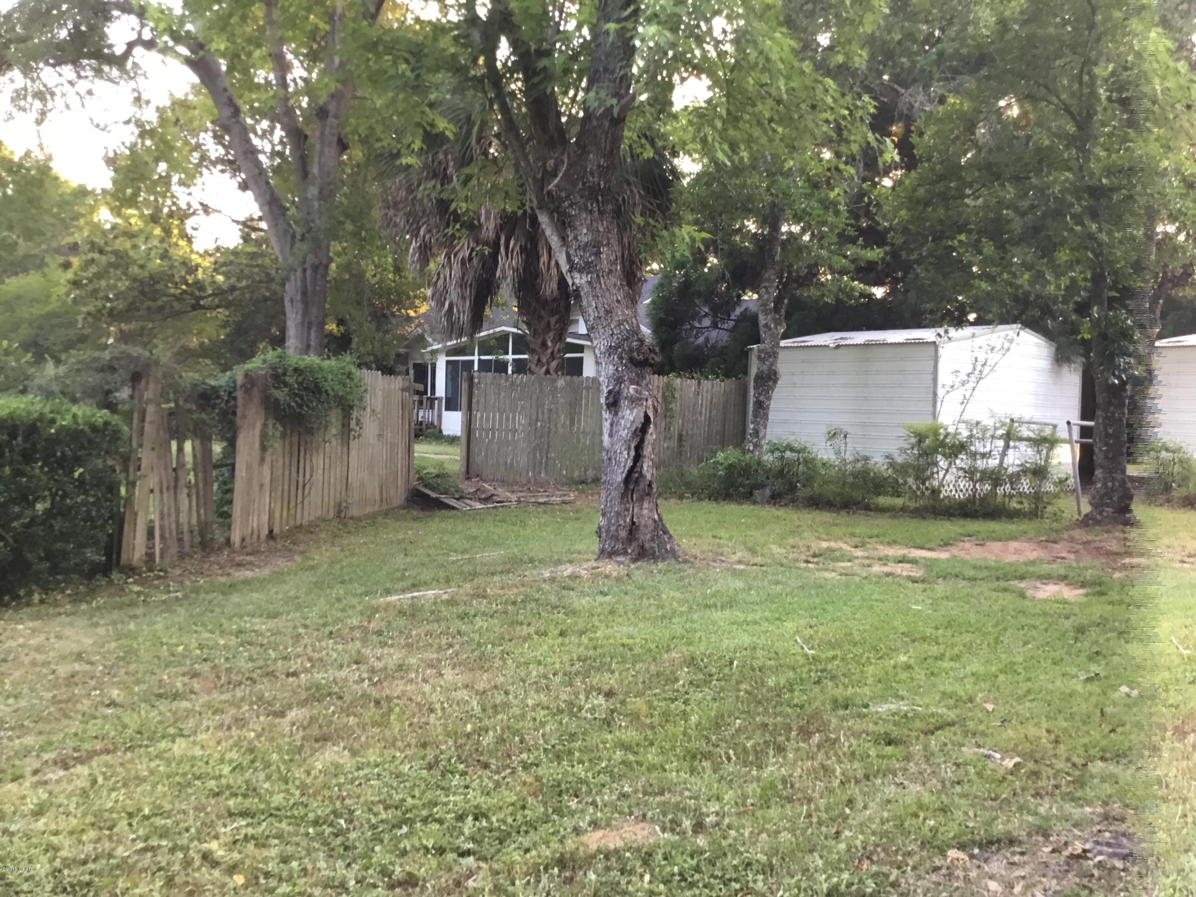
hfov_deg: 58.4
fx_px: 1071
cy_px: 448
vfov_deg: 45.4
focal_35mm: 31
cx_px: 598
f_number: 2.4
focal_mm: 3.3
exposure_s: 1/30
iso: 64
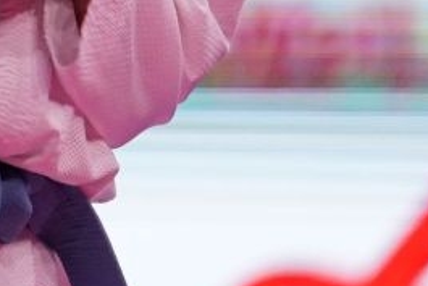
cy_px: -273
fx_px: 16141
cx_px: -371
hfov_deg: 1.5
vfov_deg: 1.0
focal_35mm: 1357
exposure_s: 1/1000
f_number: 2.8
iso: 2500
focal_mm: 200
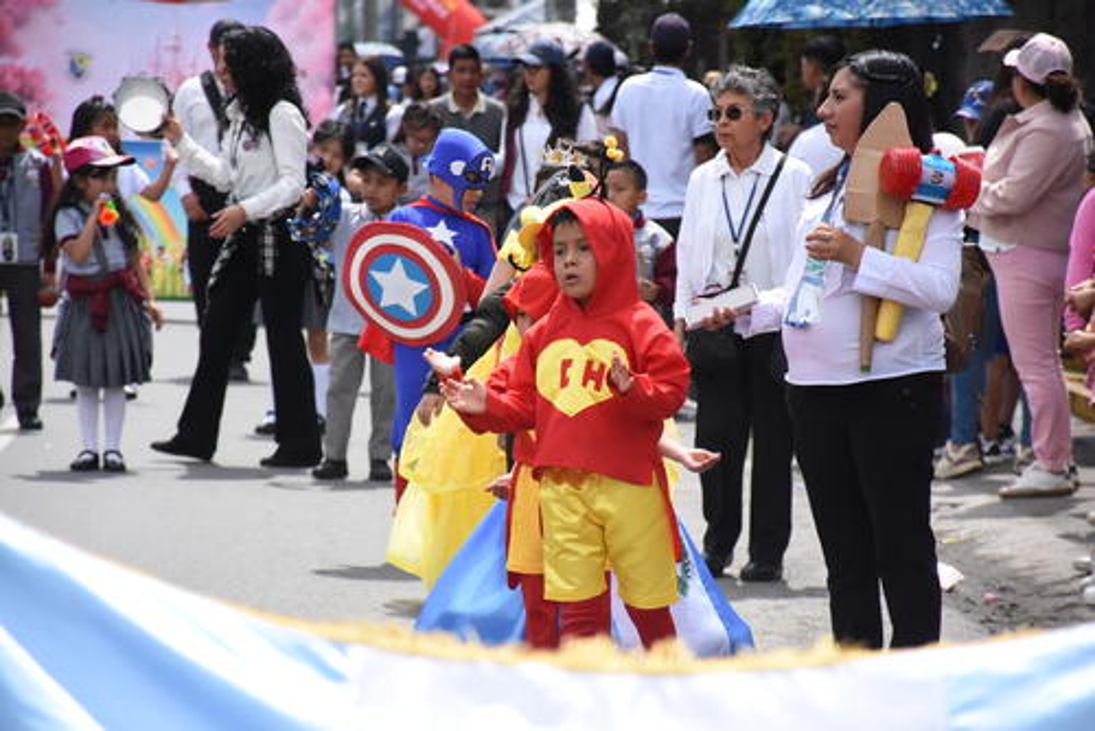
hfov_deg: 9.8
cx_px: 548
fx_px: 6391
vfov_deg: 6.6
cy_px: 366
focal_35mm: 210
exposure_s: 1/3200
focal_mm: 140
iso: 1000
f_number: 5.6
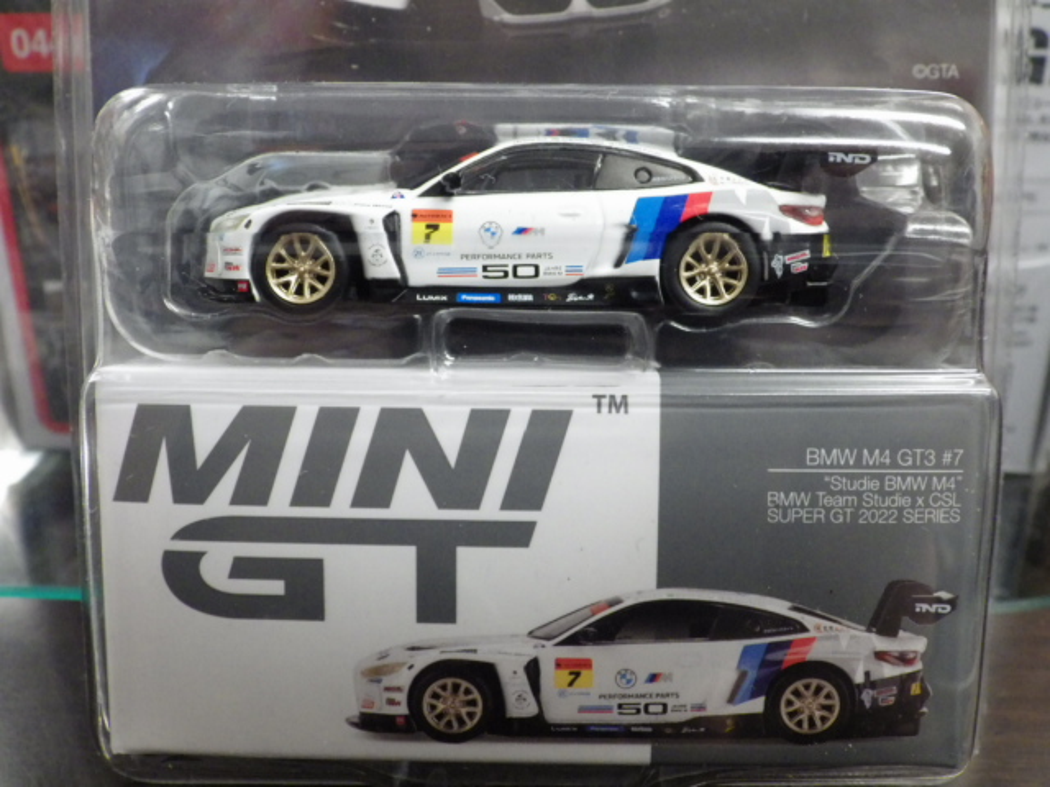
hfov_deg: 45.8
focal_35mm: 41
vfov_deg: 35.1
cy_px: 394
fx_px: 1244
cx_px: 525
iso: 800
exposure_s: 1/40
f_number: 3.6
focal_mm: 7.4
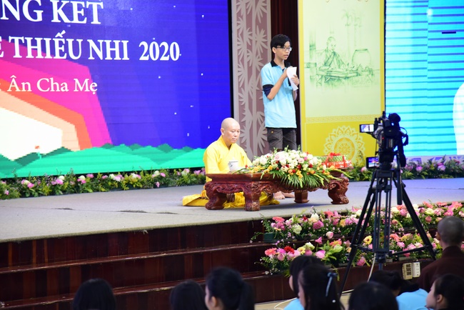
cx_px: 232
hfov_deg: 17.1
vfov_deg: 11.4
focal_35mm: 120
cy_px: 155
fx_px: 1547
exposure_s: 1/100
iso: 2500
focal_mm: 120
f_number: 4
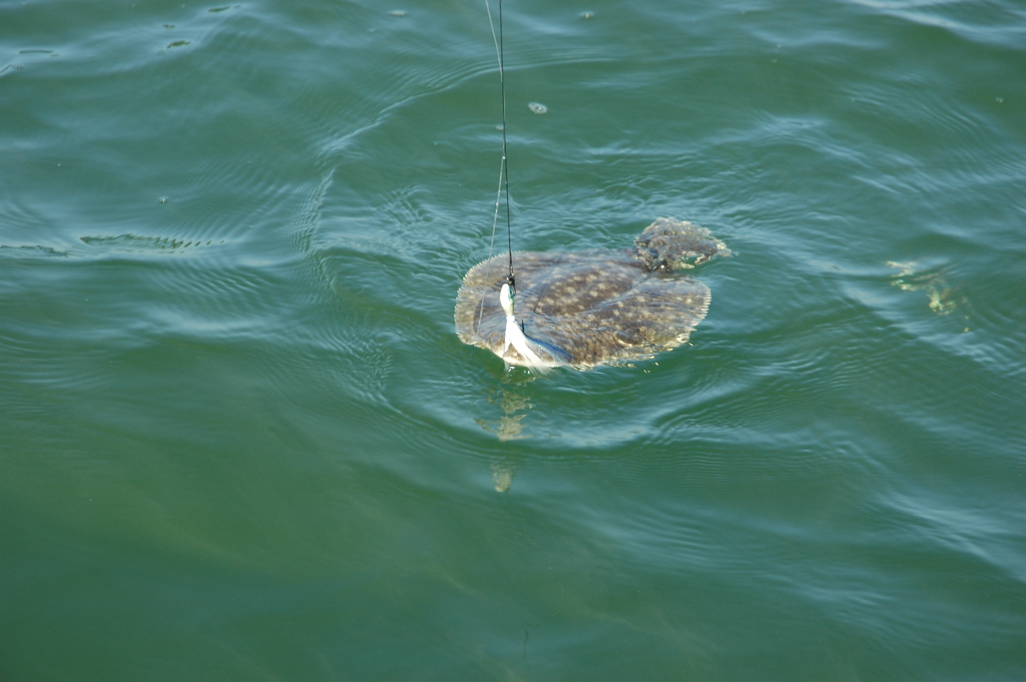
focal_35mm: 98
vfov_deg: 14.0
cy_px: 341
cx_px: 513
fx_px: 2776
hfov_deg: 20.9
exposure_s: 1/200
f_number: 7.1
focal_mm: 65
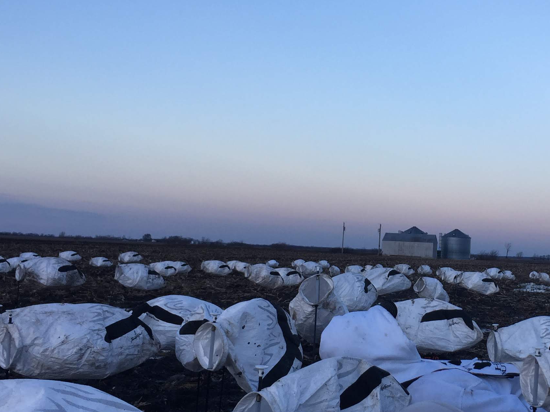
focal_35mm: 56
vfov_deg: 26.1
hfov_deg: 33.5
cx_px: 425
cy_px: 231
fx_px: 890
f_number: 2.2
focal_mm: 4.15
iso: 32
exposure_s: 1/121
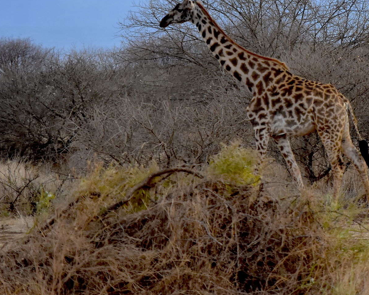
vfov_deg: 7.8
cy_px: 73
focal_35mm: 197
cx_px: 316
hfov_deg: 9.8
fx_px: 2151
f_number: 2.8
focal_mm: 70
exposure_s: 1/125
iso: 900
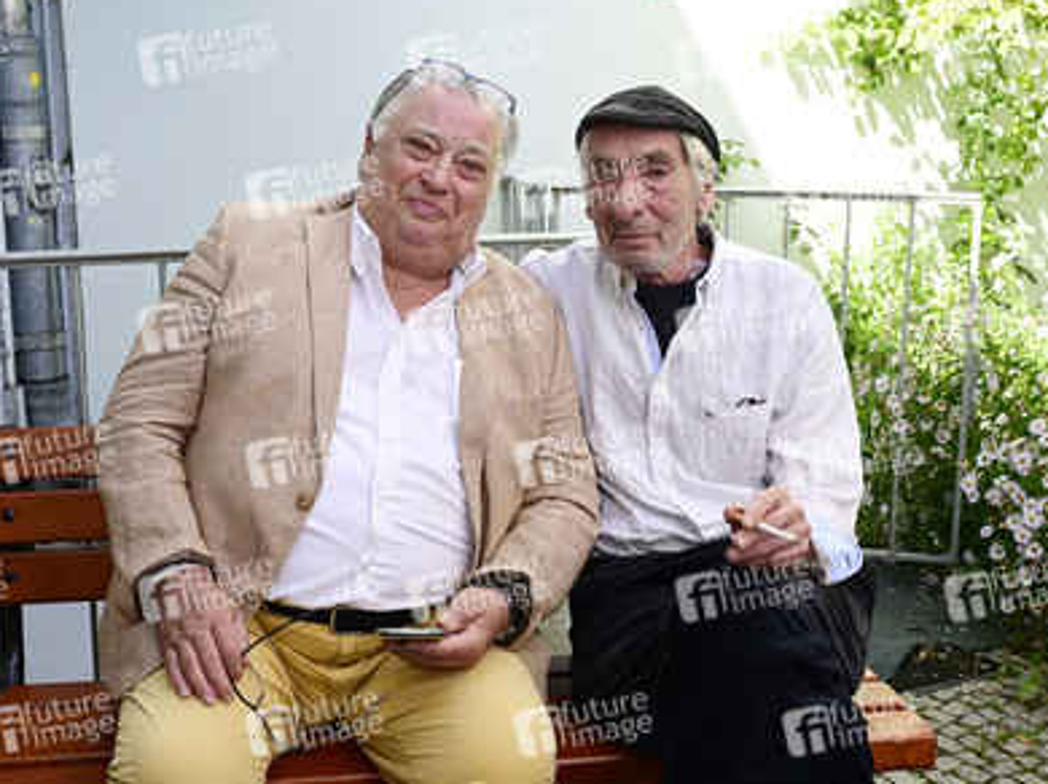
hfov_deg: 46.8
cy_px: 389
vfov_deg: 35.9
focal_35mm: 40
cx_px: 512
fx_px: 1210
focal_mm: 36
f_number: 6.3
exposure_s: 1/200
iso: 200
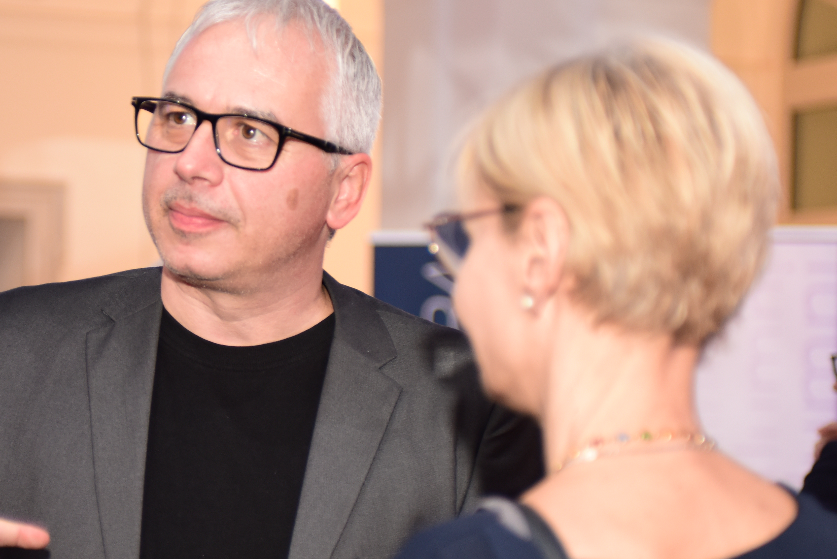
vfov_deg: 11.1
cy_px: 320
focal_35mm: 124
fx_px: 2884
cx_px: 175
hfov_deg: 16.4
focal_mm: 56
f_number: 2.8
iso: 500
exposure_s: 1/60
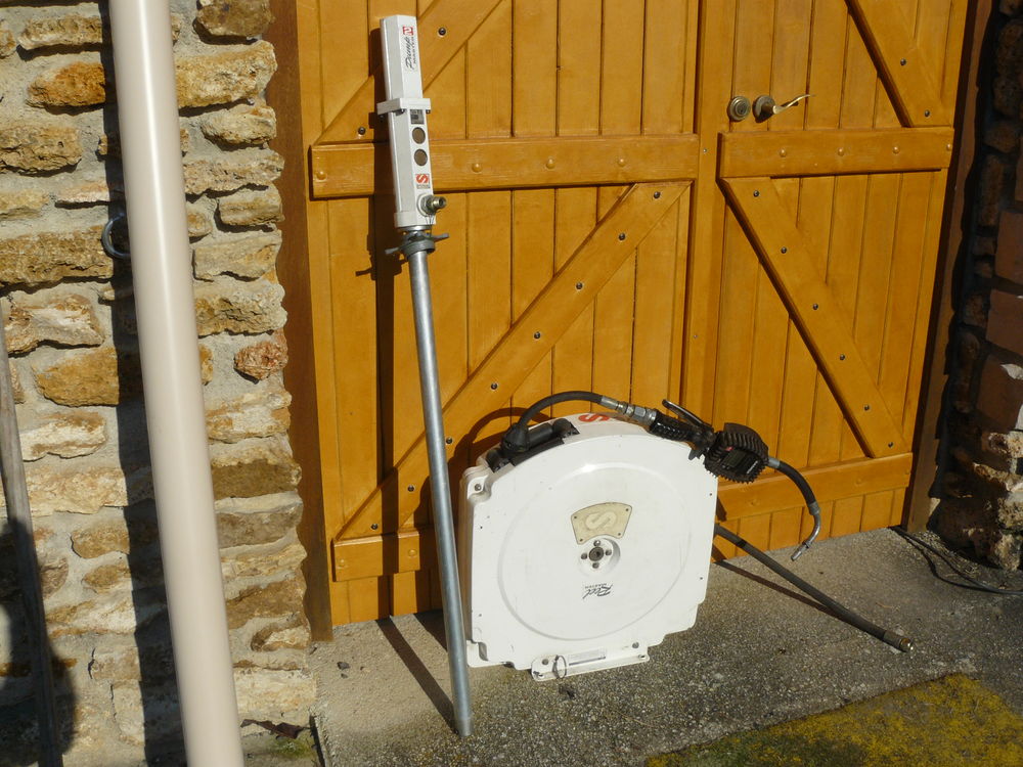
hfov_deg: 51.4
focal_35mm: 36
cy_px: 384
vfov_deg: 39.7
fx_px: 1064
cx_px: 512
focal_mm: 6
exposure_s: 1/500
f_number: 8
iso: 100
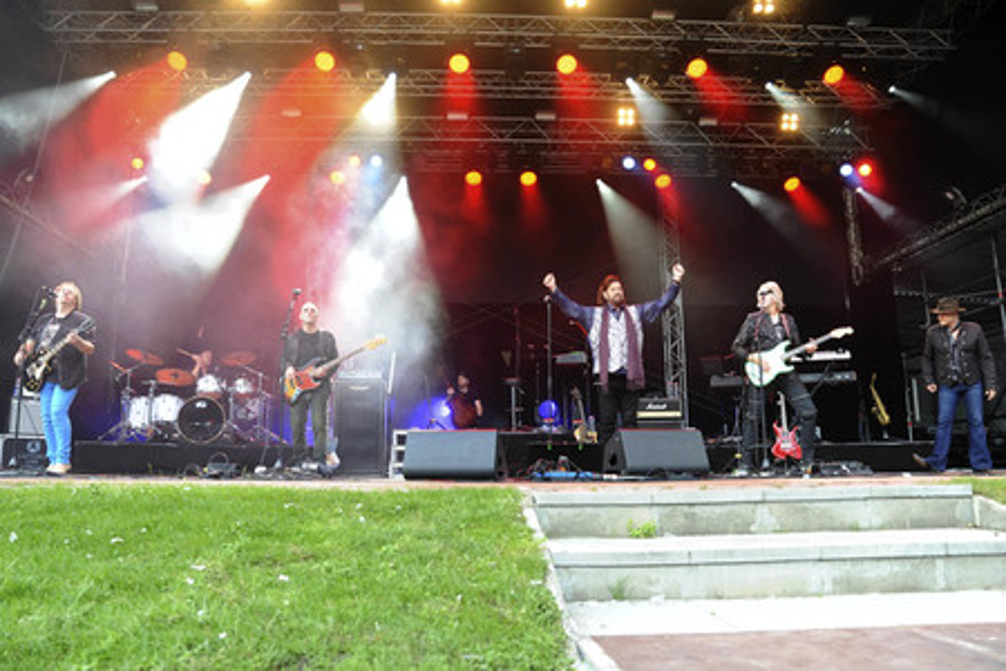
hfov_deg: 73.7
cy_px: 336
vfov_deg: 53.1
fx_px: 671
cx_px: 503
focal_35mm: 24
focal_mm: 24
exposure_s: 1/200
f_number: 4
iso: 400
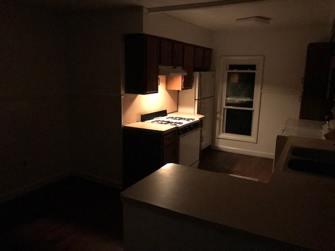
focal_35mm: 28
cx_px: 168
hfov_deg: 63.4
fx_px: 271
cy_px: 126
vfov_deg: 49.7
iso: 500
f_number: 1.8
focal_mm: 3.99
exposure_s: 1/4
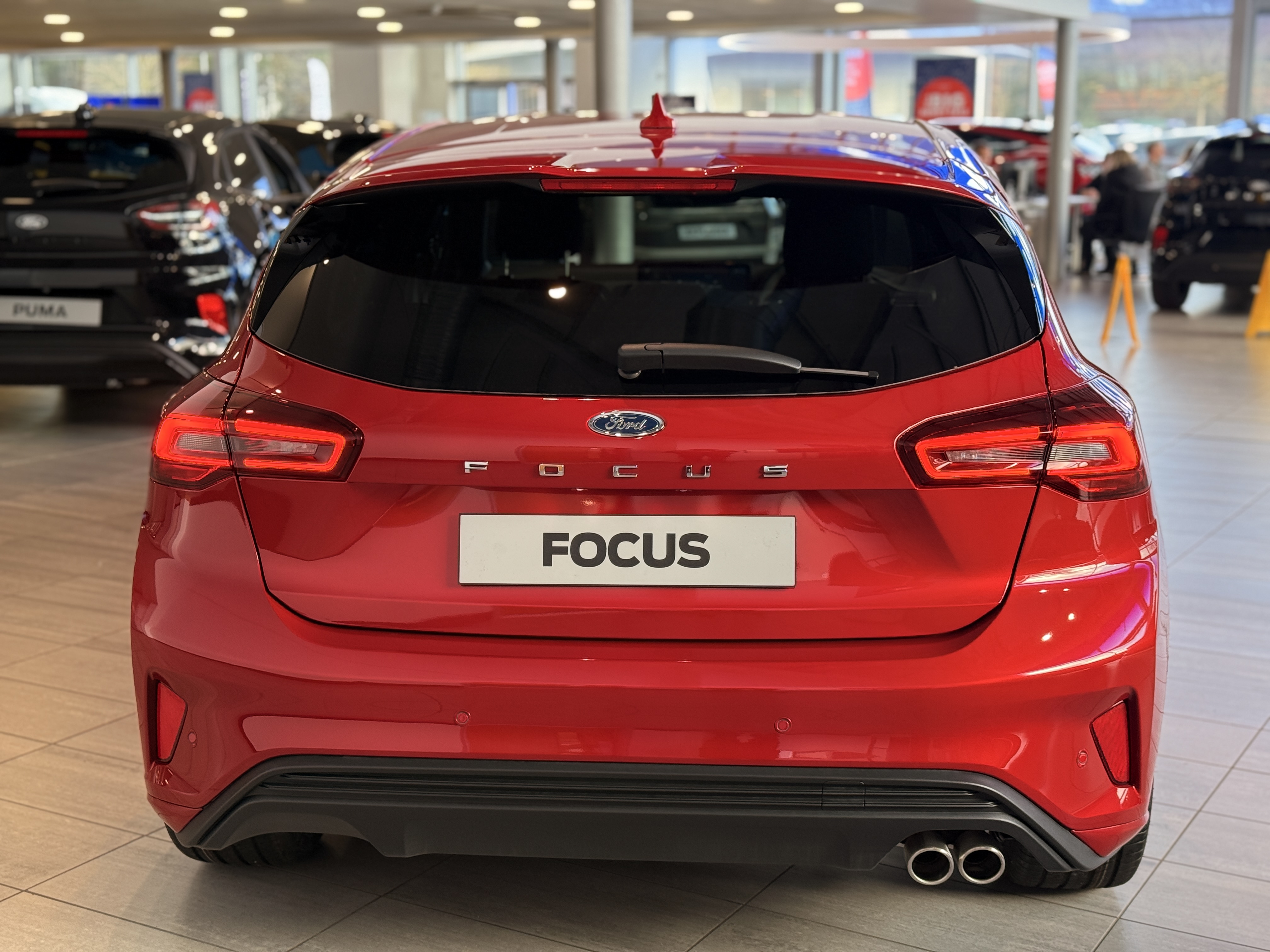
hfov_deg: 39.7
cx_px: 635
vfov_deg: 30.3
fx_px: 1761
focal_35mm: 48
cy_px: 476
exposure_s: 1/100
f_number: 1.78
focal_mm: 6.76
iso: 160
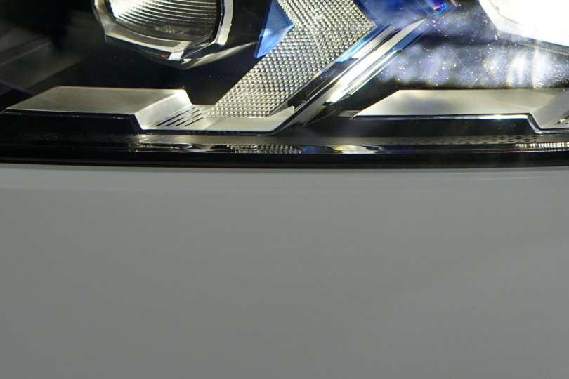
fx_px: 1312
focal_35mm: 83
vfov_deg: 15.6
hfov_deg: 24.3
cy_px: -122
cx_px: 157
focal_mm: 28
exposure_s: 1/320
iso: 400
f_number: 4.5
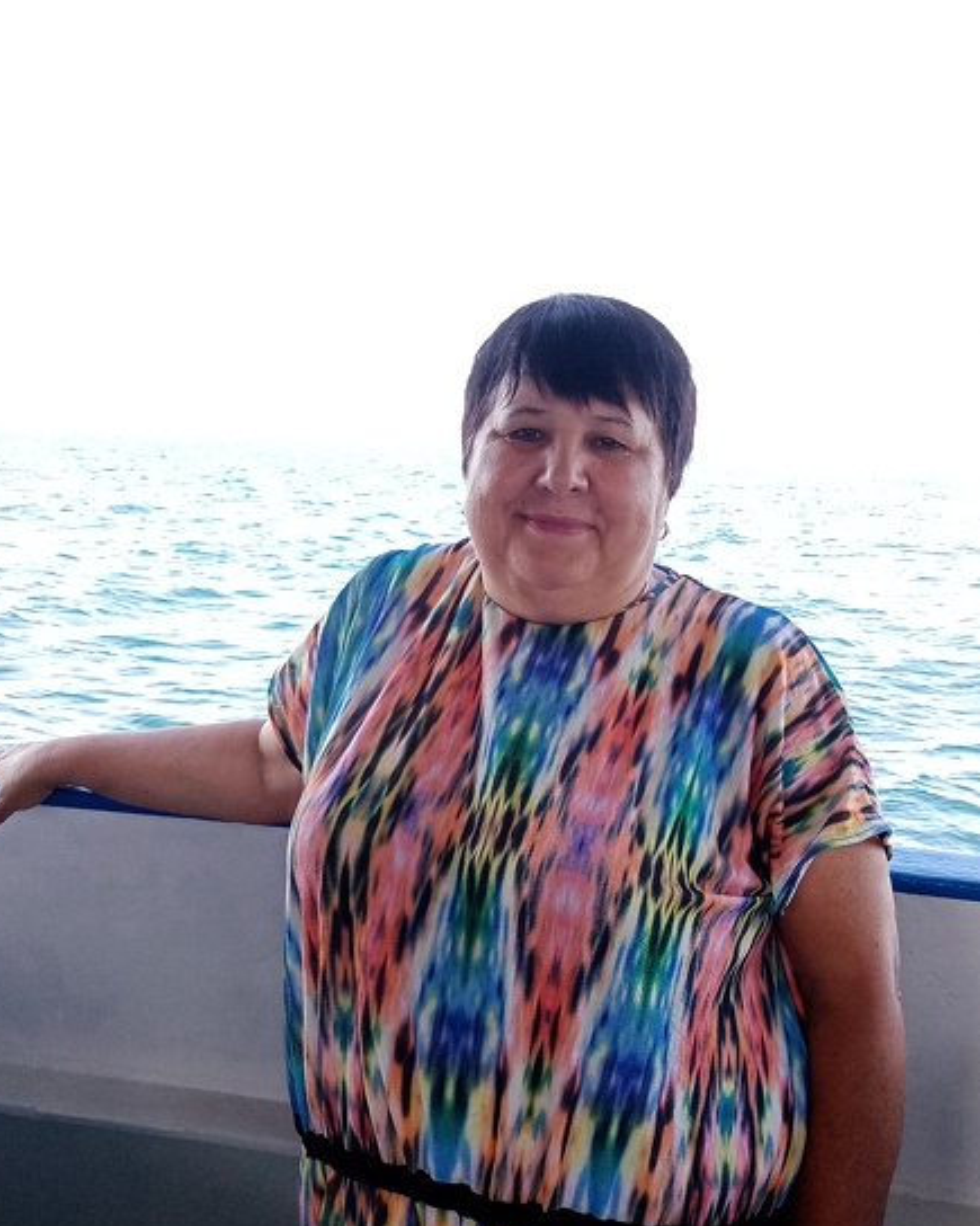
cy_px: 672
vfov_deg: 62.1
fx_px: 1015
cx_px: 475
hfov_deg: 51.5
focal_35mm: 28
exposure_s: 1/147
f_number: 1.8
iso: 116
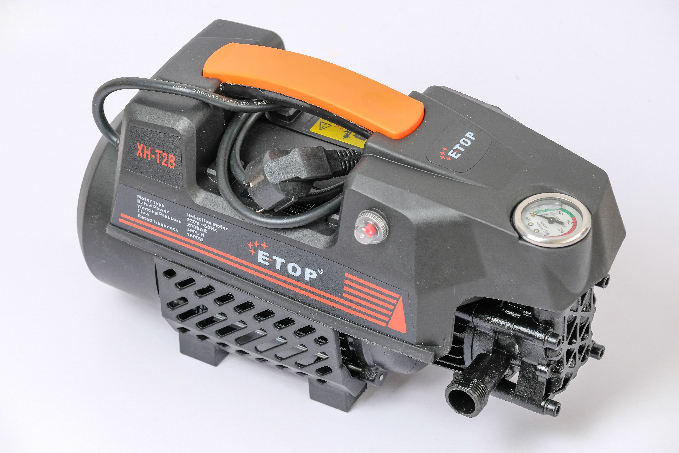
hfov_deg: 11.9
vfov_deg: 7.9
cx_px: 340
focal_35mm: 173
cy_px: 226
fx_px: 3263
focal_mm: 115
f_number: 8
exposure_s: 1/5
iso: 200
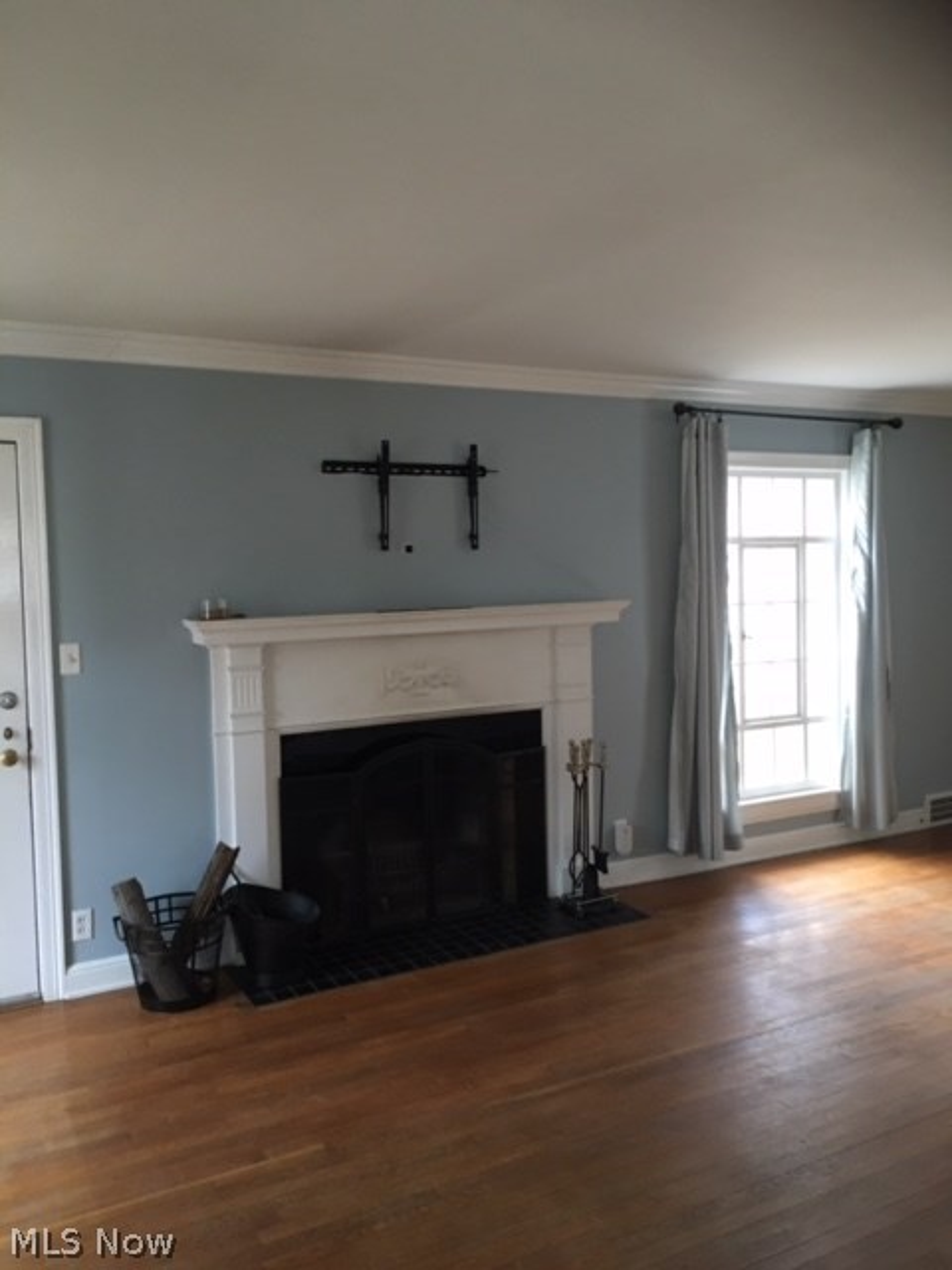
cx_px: 476
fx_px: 1063
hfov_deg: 48.2
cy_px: 635
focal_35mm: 29
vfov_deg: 61.7
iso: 80
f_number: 2.2
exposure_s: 1/15
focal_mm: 4.15
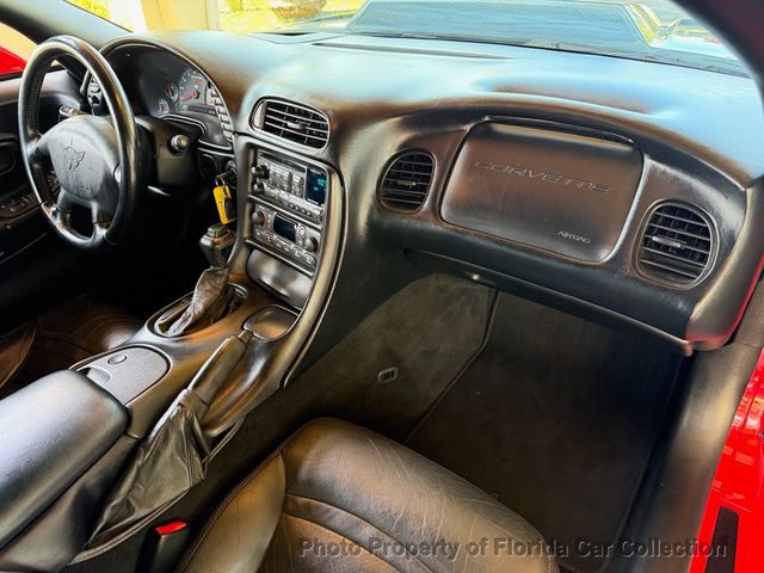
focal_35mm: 24
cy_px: 286
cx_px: 382
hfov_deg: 71.6
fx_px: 530
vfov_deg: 56.8
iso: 400
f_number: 1.78
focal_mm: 6.76
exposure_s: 1/60
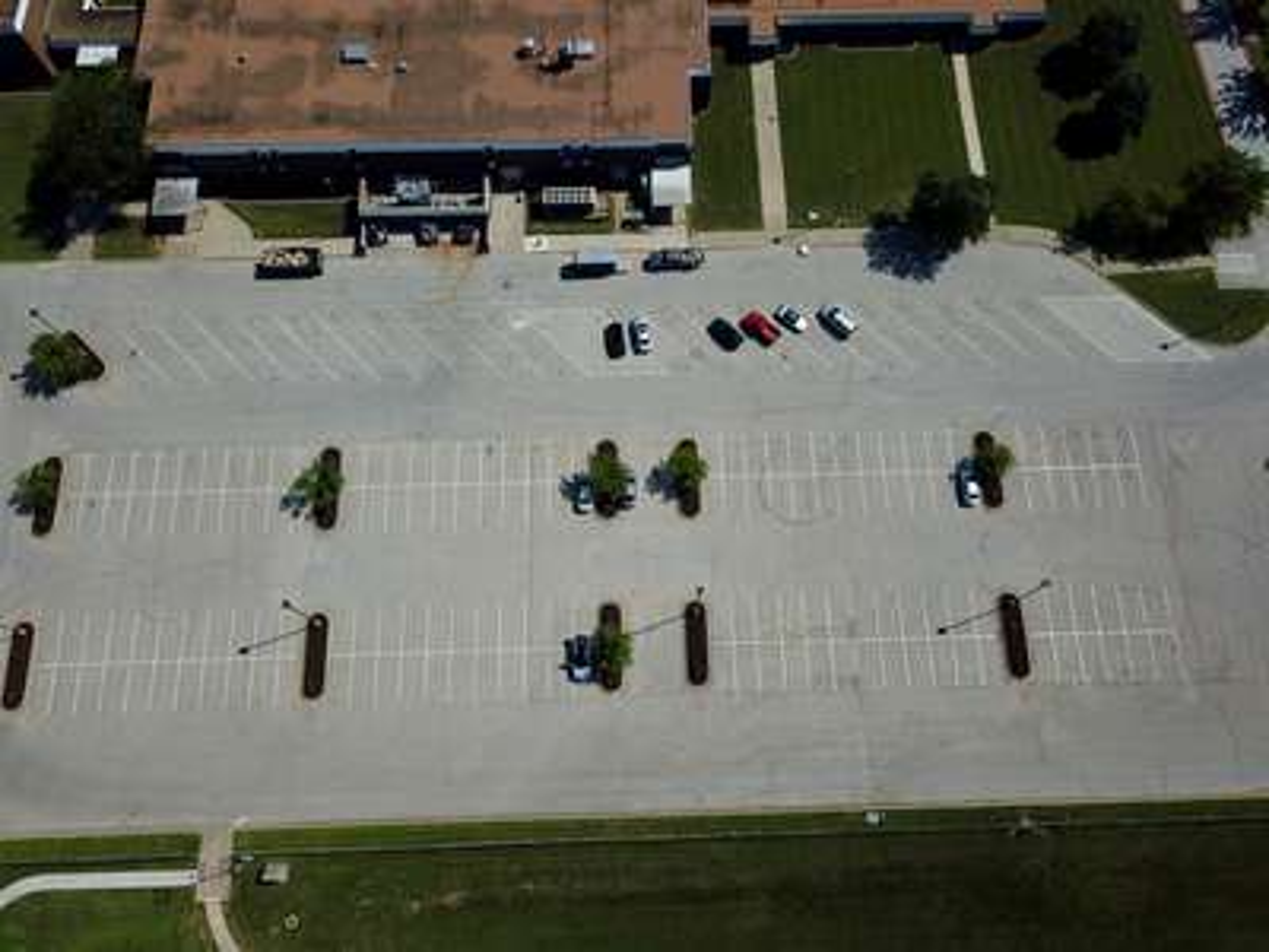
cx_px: 634
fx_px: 953
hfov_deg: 67.3
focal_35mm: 26
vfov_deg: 53.1
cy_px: 476
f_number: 2.2
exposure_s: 1/4115
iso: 100
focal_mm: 4.73
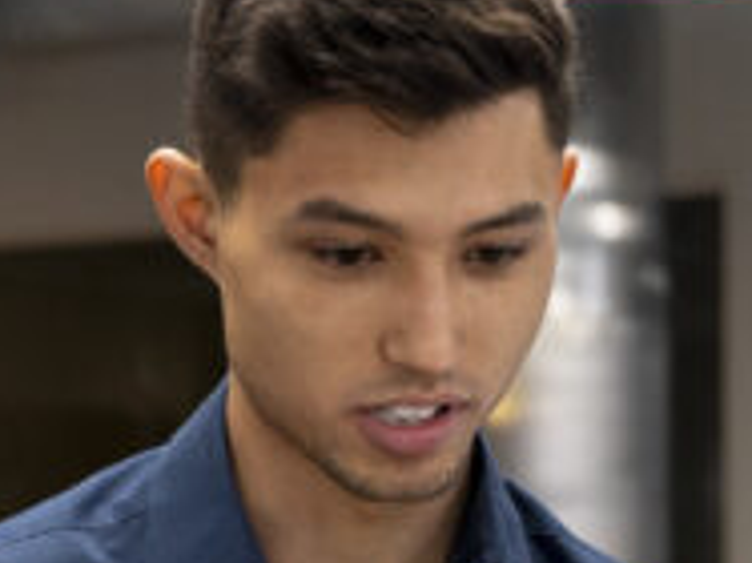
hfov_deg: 11.8
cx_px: 466
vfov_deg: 8.6
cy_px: 834
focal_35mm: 168
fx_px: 3641
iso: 1000
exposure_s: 1/100
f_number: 2.8
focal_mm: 31.9
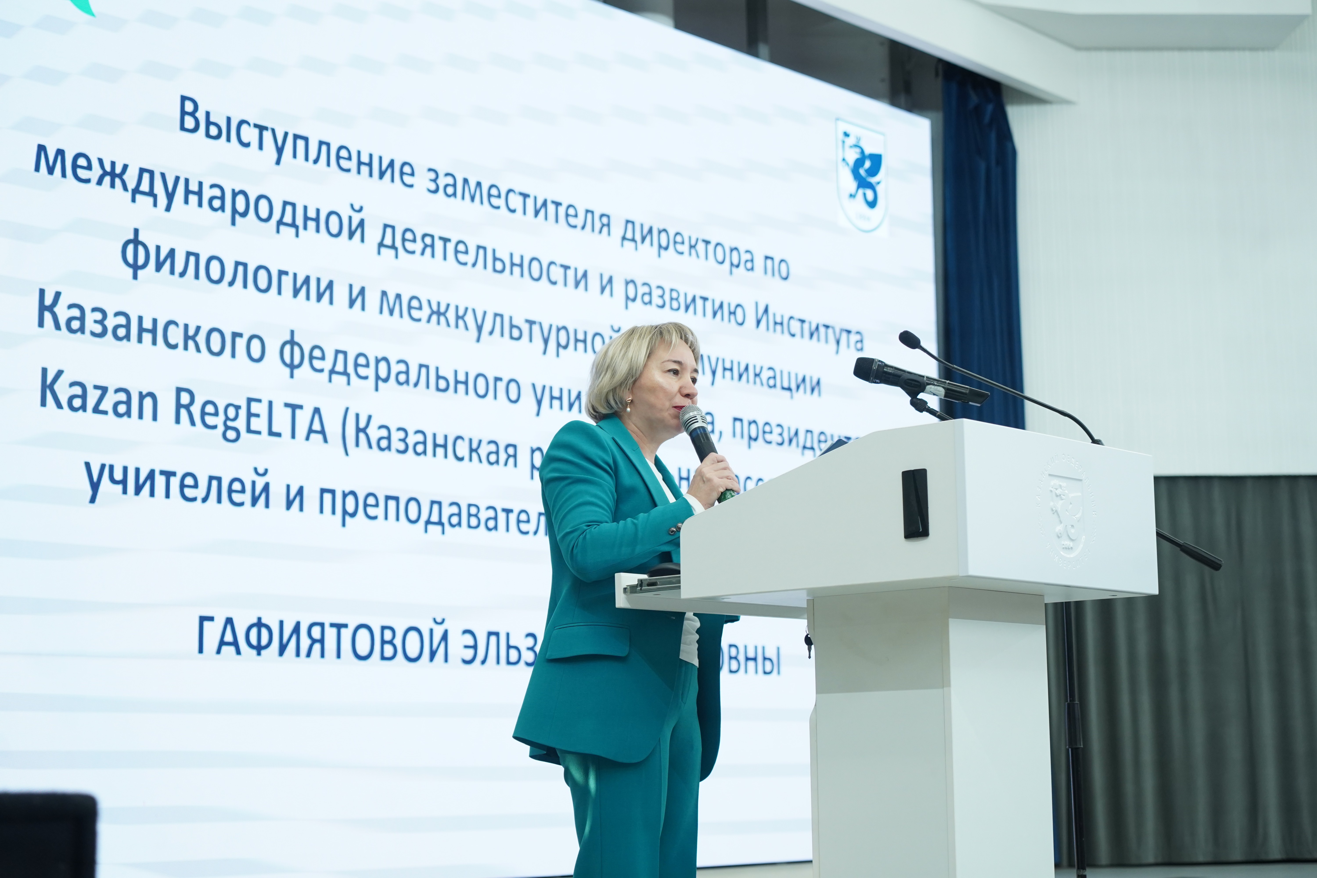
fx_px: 2085
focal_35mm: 57
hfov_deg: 35.1
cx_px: 658
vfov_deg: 23.8
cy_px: 439
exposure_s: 1/125
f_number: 4.5
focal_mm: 57
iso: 1600
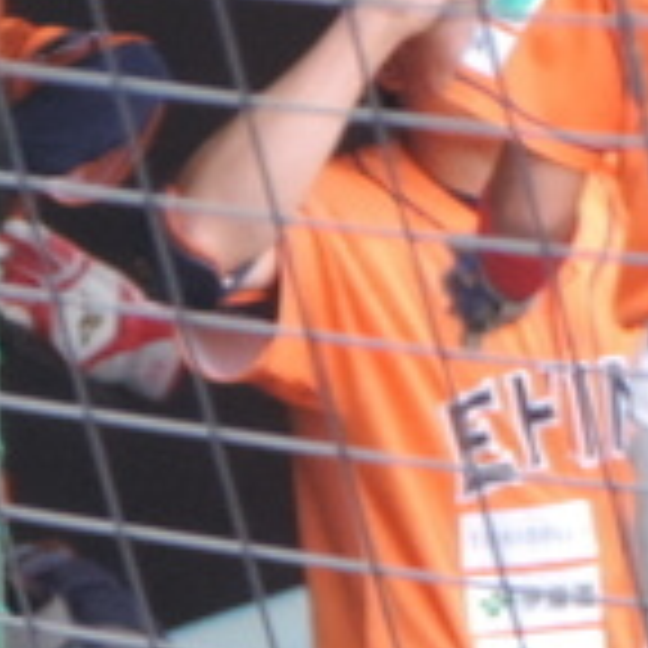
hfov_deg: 0.8
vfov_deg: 0.8
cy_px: 378
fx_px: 48944
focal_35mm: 2311
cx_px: 1030
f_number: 4.9
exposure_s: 1/100
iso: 400
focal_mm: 83.8
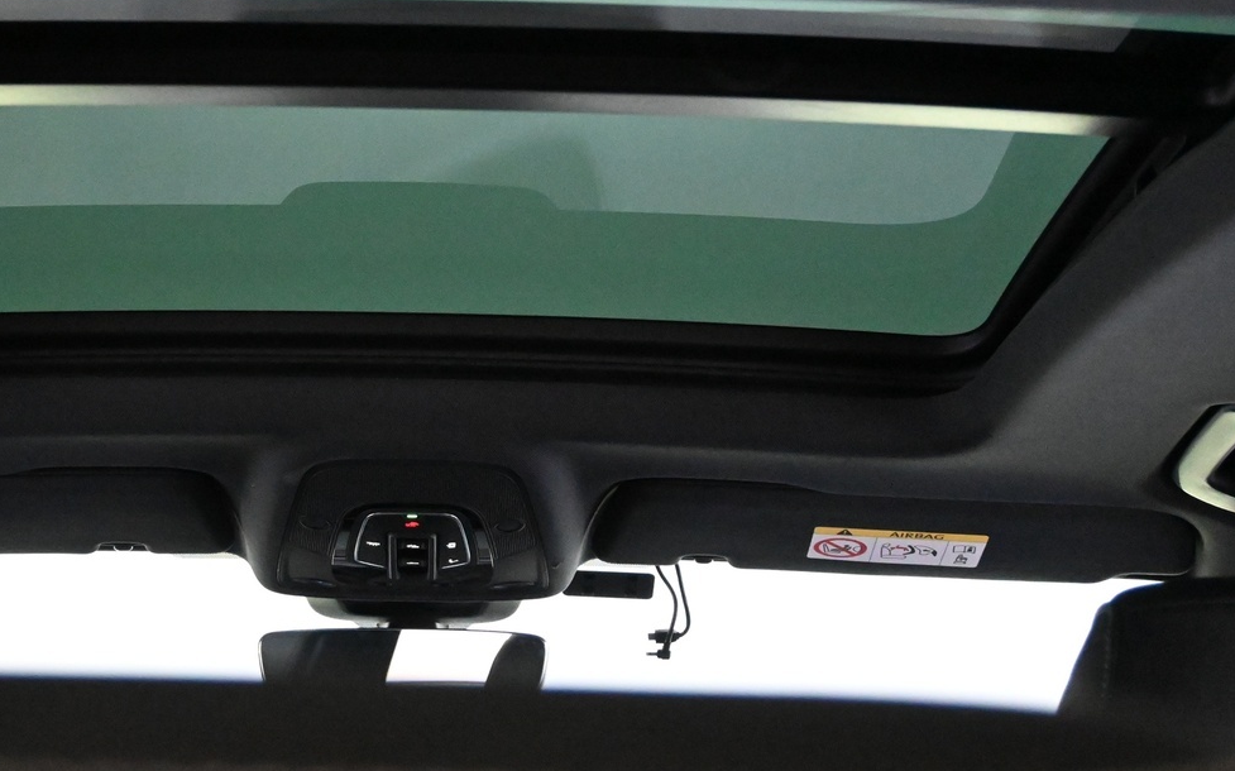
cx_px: 411
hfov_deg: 28.8
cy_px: 201
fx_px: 2389
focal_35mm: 71
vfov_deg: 18.2
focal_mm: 28
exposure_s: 1/50
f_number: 4.5
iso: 9000
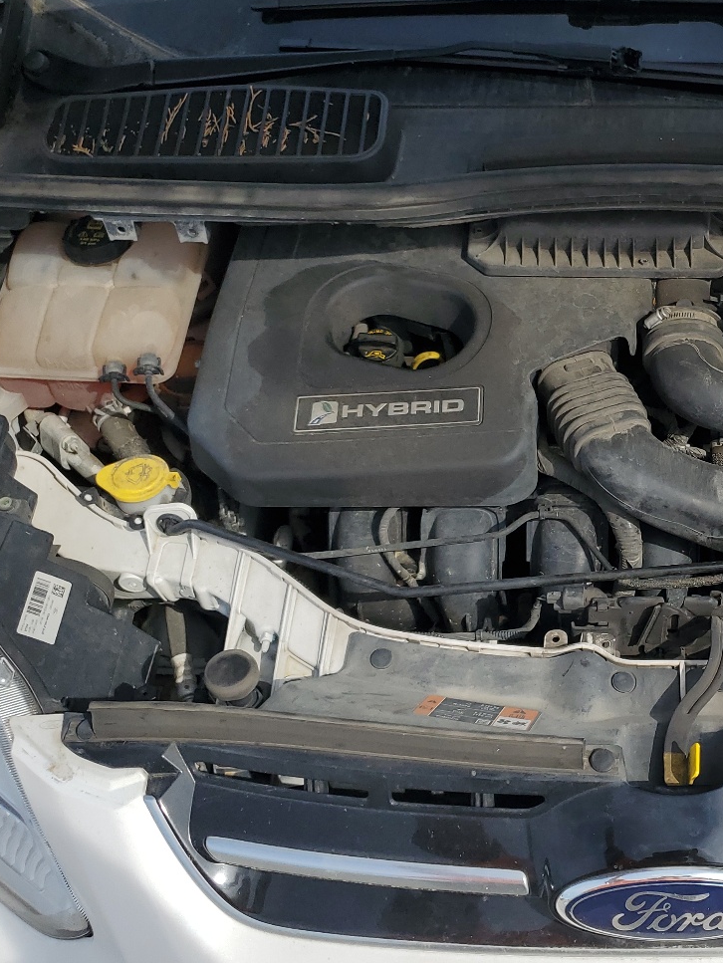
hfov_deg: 31.9
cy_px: 445
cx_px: 662
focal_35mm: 43
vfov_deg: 43.8
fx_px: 1197
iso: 50
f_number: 1.5
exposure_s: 1/3333
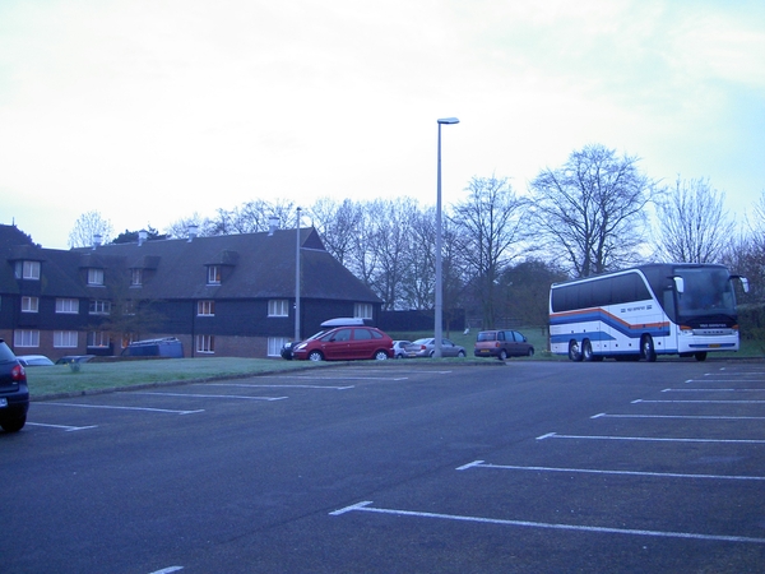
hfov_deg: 47.9
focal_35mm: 39
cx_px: 382
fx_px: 862
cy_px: 287
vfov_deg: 36.8
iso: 200
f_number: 2.8
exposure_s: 1/40
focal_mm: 8
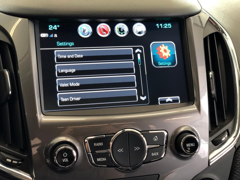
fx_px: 361
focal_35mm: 52
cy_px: 90
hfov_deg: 36.8
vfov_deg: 28.0
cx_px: 120
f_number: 2.4
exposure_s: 1/40
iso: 80
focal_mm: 6
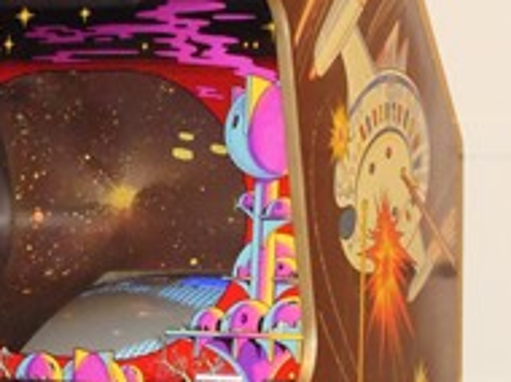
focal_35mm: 156
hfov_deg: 12.6
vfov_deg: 9.4
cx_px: 97
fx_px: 2300
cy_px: 382
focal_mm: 11.7
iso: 1600
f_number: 4.3
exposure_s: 1/60
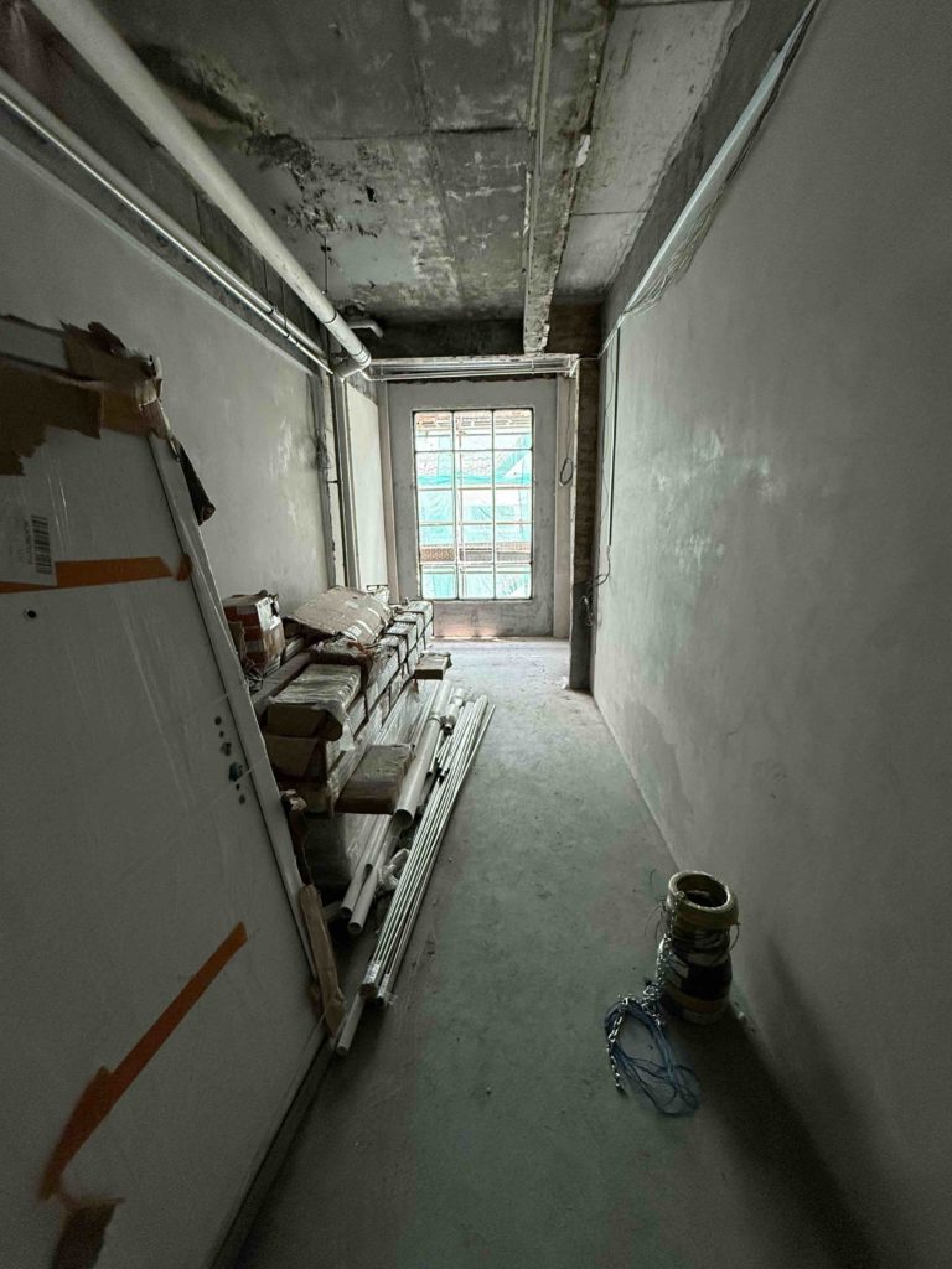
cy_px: 634
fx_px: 513
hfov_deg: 85.7
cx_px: 476
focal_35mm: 14
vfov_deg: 102.1
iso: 320
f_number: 2.2
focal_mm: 2.22
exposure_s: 1/88
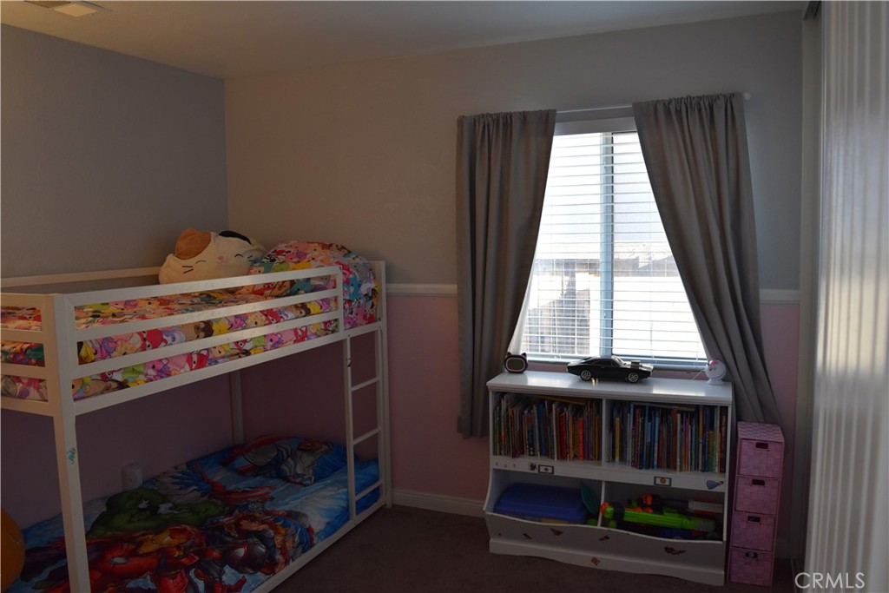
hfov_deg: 67.4
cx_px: 444
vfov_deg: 47.9
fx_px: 667
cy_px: 296
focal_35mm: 27
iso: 560
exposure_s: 1/60
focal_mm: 18
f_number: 4
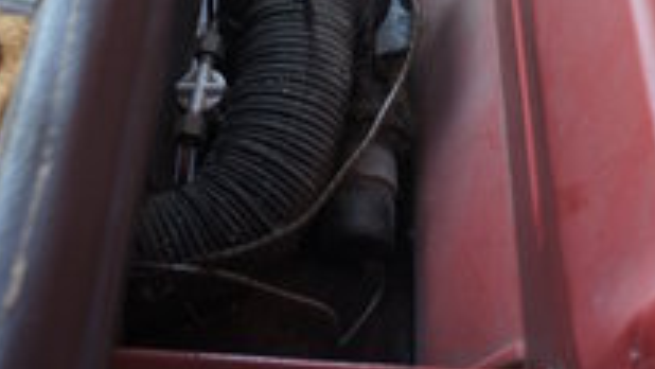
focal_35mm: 61
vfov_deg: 18.0
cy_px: -156
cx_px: 375
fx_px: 1060
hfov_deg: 34.3
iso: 640
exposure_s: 1/30
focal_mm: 20
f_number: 5.6
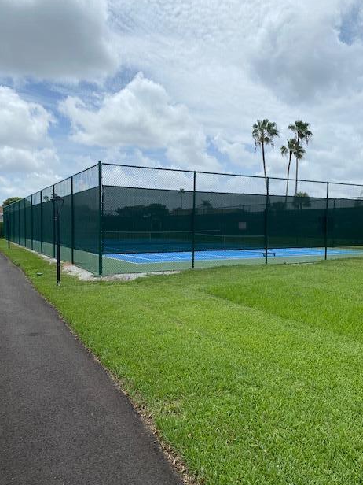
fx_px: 378
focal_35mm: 27
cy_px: 247
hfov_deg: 51.3
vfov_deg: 65.3
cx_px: 176
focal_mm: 4.25
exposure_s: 1/4608
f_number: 1.8
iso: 32
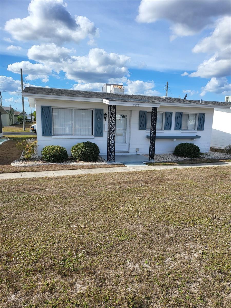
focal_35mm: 24
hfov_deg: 56.8
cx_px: 116
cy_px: 154
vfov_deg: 71.6
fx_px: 214
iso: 40
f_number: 1.8
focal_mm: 5
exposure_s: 1/2404
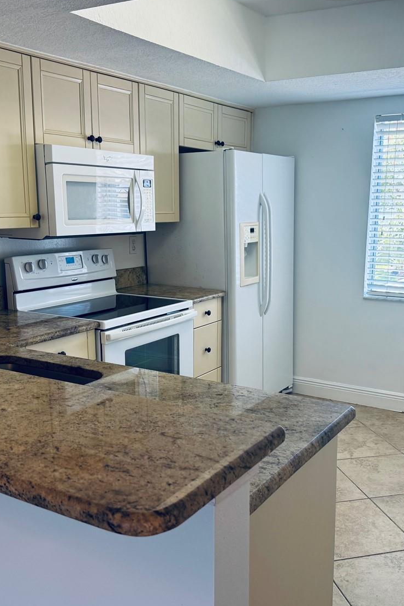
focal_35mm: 36
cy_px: 320
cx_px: 228
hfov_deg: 36.8
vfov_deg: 53.1
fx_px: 606
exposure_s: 1/138
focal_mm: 6.76
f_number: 1.78
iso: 100
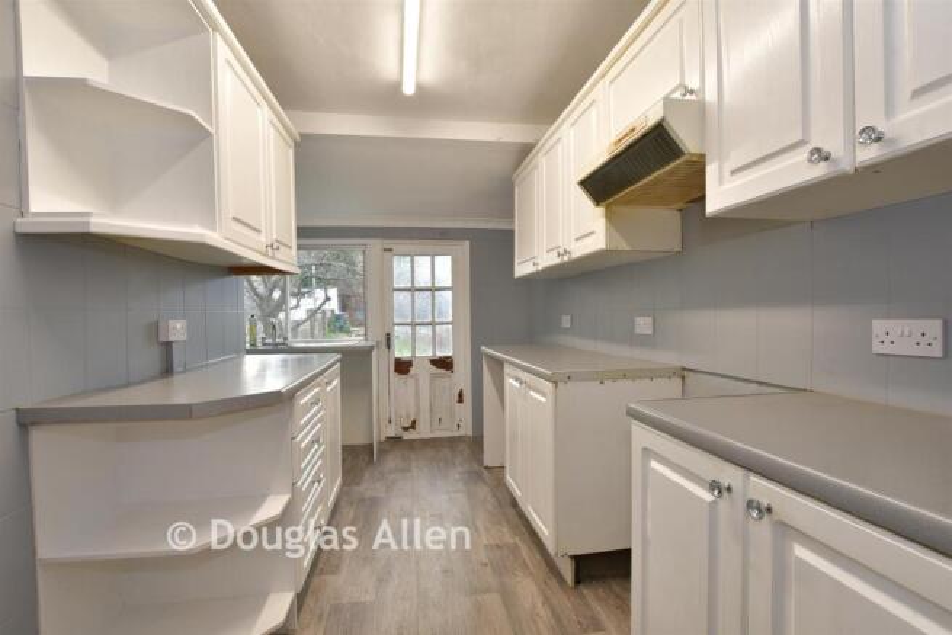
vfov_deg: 77.4
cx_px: 476
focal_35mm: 15
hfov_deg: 100.4
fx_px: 397
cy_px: 318
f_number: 8
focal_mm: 10
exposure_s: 1/6
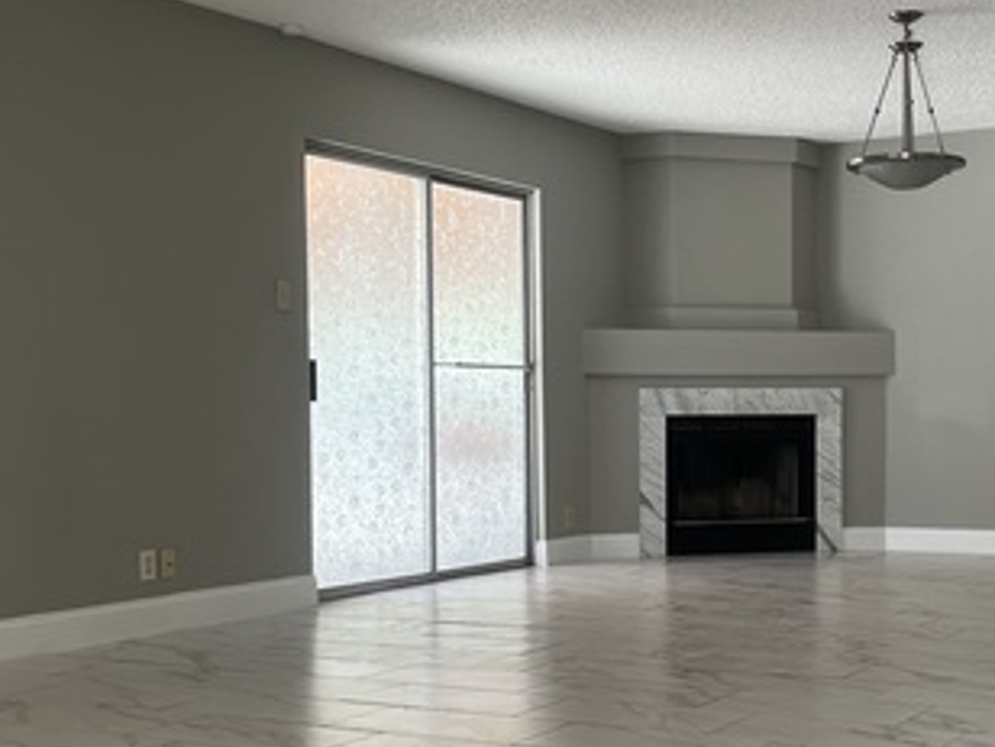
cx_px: 714
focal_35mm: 54
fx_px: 1552
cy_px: 485
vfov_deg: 26.9
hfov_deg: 35.0
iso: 100
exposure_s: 1/120
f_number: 1.6
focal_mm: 5.1
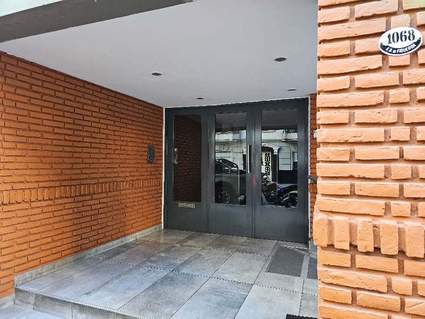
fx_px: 282
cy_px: 160
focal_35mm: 23
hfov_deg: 73.9
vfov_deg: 58.9
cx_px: 212
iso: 400
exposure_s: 1/100
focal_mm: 6.3
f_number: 1.7
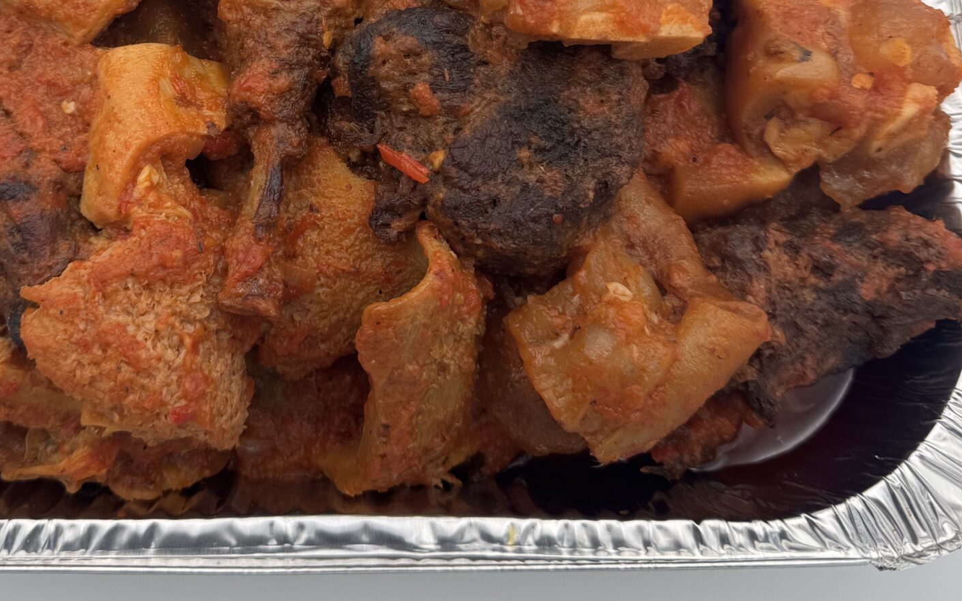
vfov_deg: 26.3
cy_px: -22
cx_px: 338
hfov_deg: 43.0
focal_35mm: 46
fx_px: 1206
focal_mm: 6.76
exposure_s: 1/436
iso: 80
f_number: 1.78
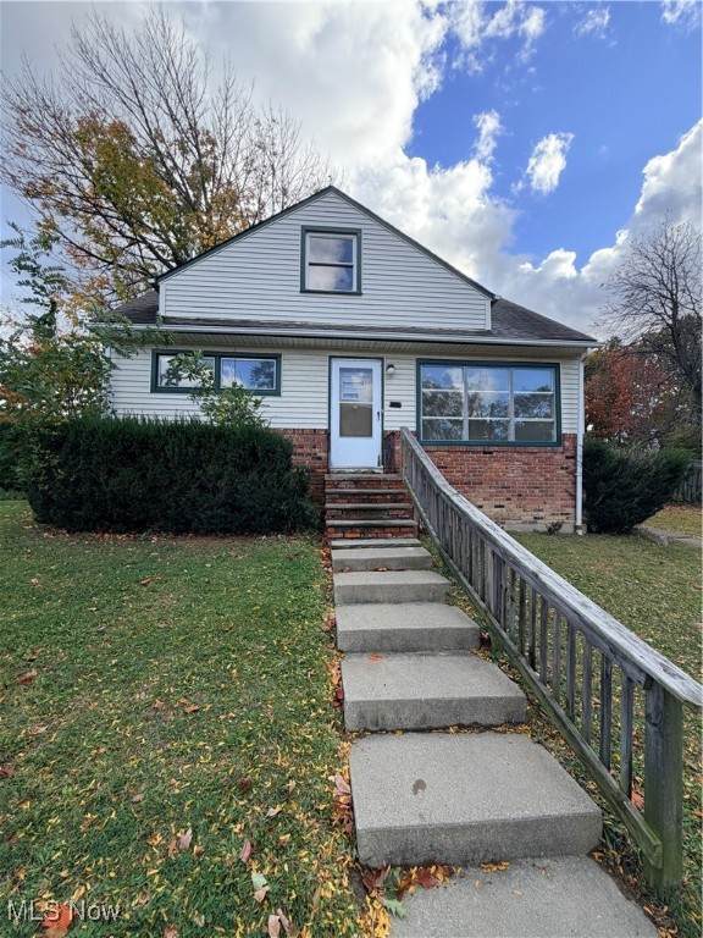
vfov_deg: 102.1
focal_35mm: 14
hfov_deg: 85.7
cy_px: 469
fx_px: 379
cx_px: 352
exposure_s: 1/574
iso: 40
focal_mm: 2.22
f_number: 2.2
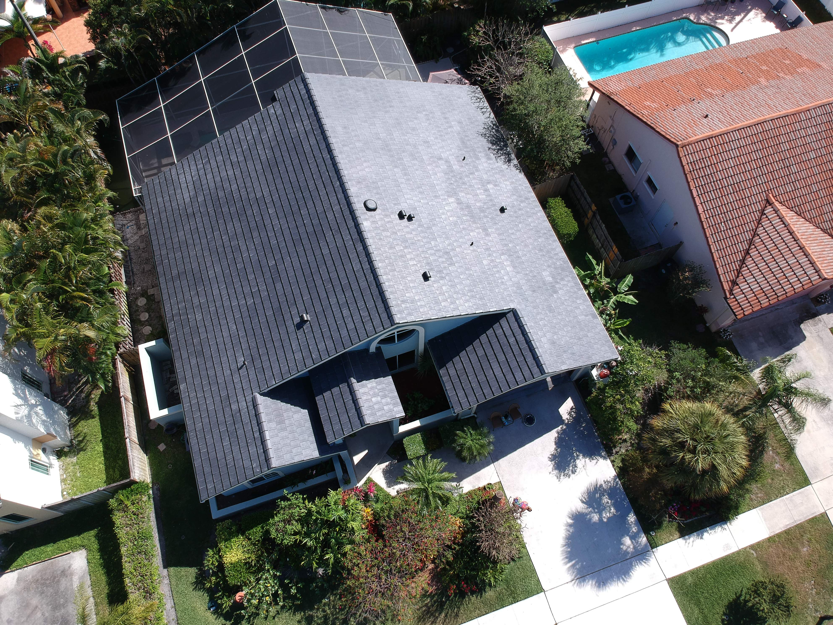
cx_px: 416
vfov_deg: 54.9
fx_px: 602
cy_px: 312
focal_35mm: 25
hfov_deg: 69.4
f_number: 2.6
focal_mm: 4.49
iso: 100
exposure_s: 1/800
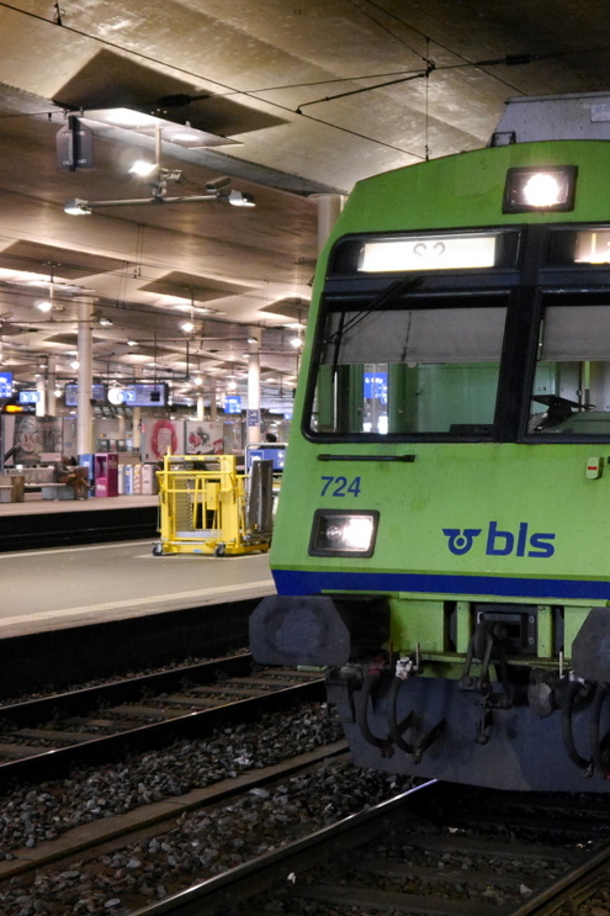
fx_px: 1780
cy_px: 455
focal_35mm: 70
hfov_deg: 19.1
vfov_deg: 28.8
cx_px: 537
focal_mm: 25
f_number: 4.6
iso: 3200
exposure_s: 1/40
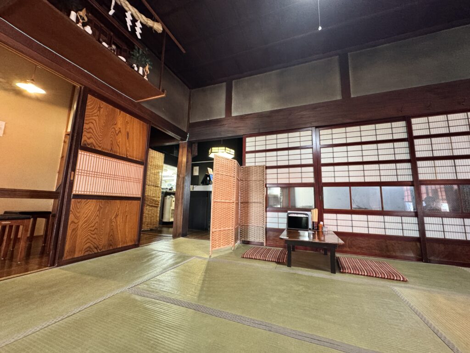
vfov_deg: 85.7
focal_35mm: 14
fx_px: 190
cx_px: 235
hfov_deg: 102.1
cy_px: 176
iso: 500
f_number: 2.2
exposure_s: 1/50
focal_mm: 2.22
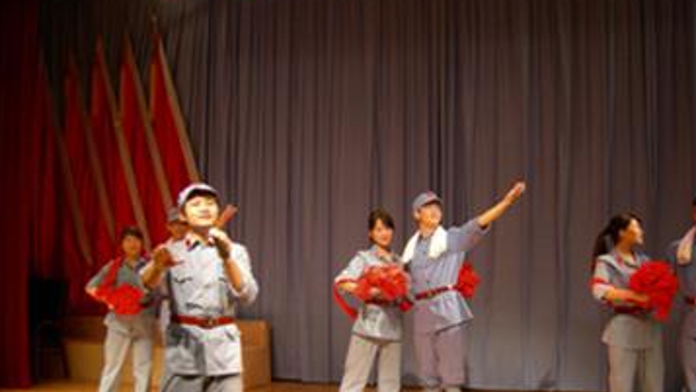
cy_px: 263
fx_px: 812
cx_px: 380
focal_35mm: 44
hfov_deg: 46.3
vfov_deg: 27.0
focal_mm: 7.5
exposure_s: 1/38.8
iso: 64
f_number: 2.7
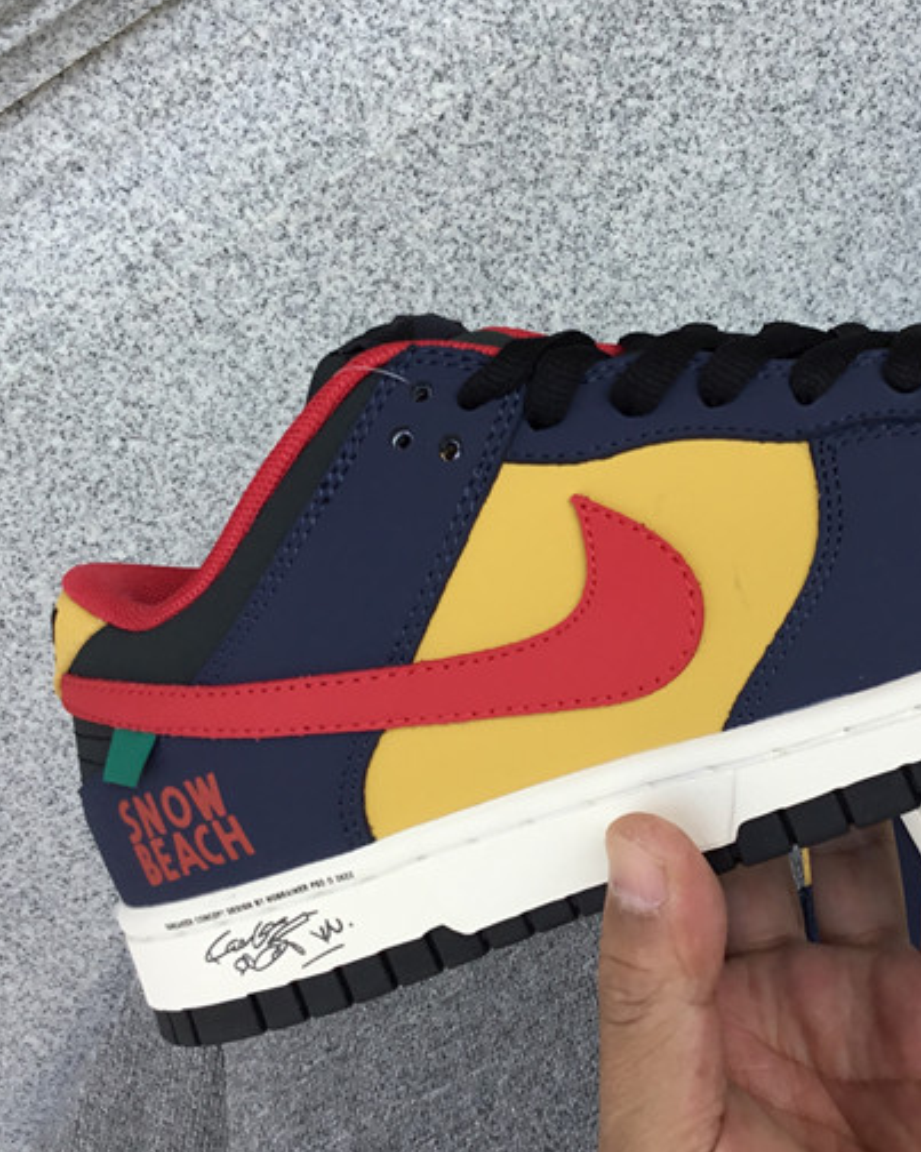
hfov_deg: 27.8
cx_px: 663
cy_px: 497
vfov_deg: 34.7
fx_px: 1840
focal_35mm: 54
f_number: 2.4
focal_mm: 3.3
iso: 25
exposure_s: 1/287
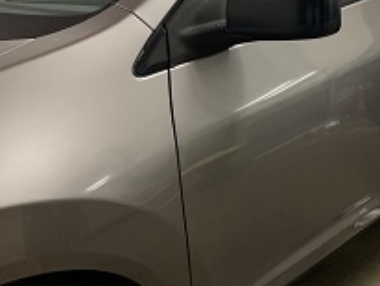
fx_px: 637
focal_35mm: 58
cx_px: 376
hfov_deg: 30.9
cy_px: 71
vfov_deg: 25.0
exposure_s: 1/60
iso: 200
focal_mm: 4.25
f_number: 1.8
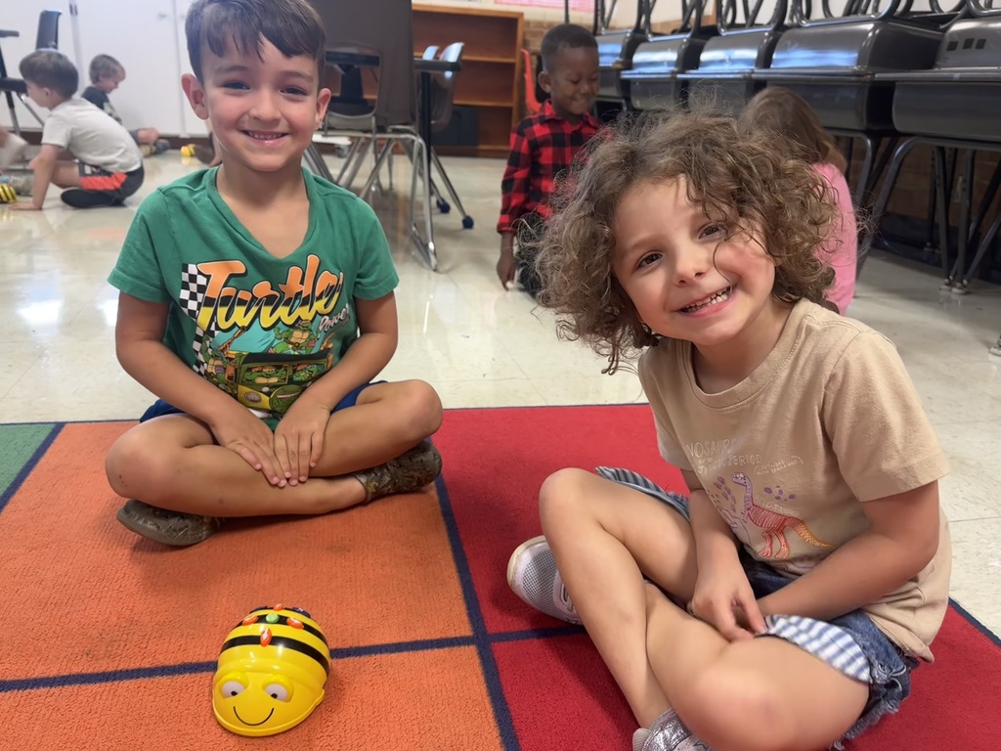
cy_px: 376
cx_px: 500
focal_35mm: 24
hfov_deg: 71.6
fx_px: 694
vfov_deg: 56.8
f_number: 1.78
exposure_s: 1/60
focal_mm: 6.86
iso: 160
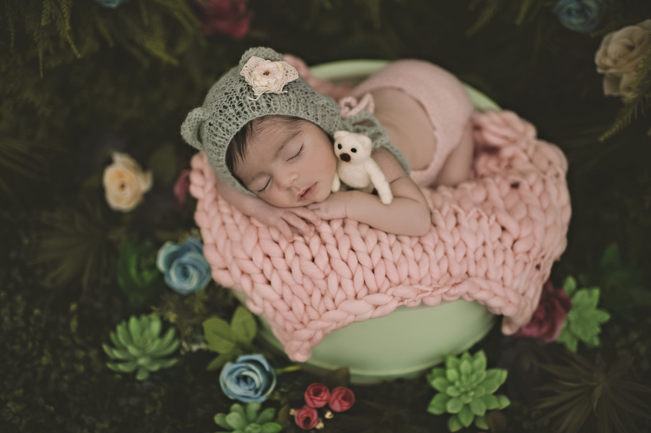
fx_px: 632
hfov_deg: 54.5
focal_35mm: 35
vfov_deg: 37.8
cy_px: 216
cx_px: 326
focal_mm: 35
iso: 200
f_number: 1.8
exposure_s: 1/125
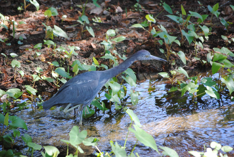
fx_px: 1464
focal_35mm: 225
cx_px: 117
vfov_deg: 6.1
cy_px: 78
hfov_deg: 9.1
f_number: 5
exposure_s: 1/80
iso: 400
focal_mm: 150
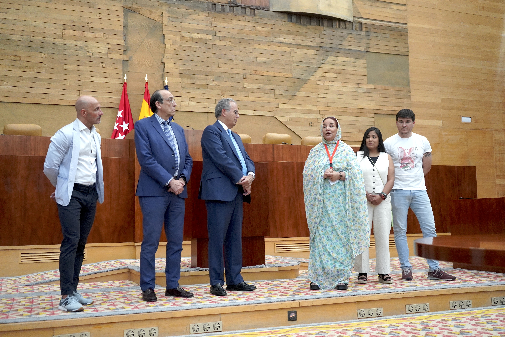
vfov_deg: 35.1
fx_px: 533
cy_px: 168
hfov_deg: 50.7
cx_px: 252
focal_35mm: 38
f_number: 4
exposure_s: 1/160
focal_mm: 38
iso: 6400
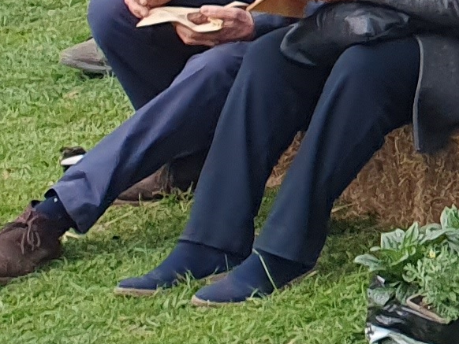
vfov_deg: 8.1
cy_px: -165
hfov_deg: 8.9
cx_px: 1407
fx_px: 2388
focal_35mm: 180
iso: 50
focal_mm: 4.32
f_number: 2.4
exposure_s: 1/1088
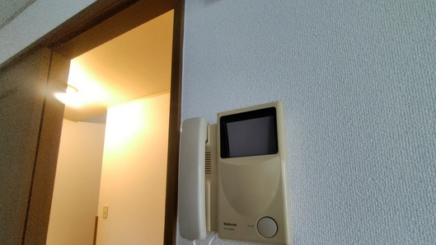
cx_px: 230
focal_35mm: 15
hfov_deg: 102.9
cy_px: 160
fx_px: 173
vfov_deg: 68.8
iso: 1428
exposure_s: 1/40
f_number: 2.2
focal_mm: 2.16
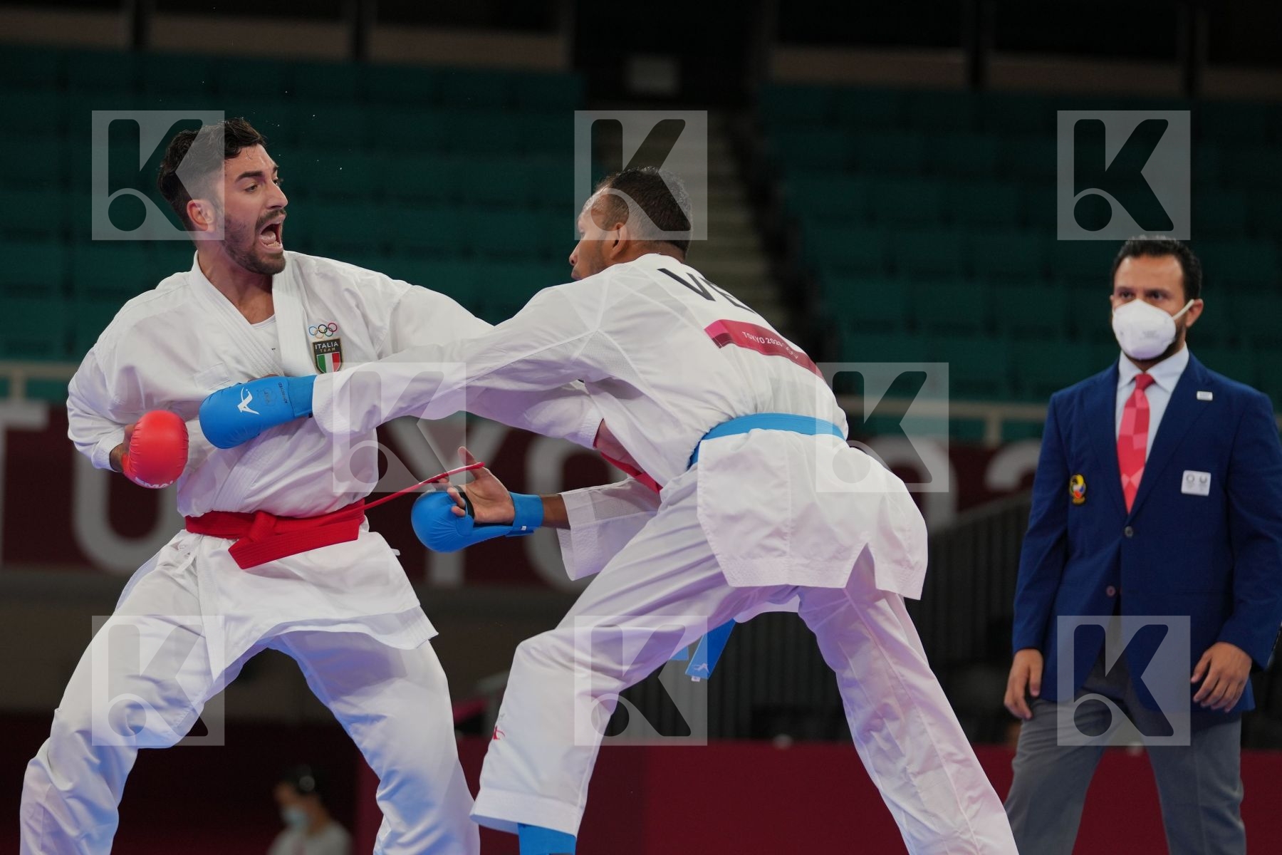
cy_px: 428
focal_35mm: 193
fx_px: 6872
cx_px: 641
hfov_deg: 10.7
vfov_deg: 7.1
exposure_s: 1/1000
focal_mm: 129
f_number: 2.8
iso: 400
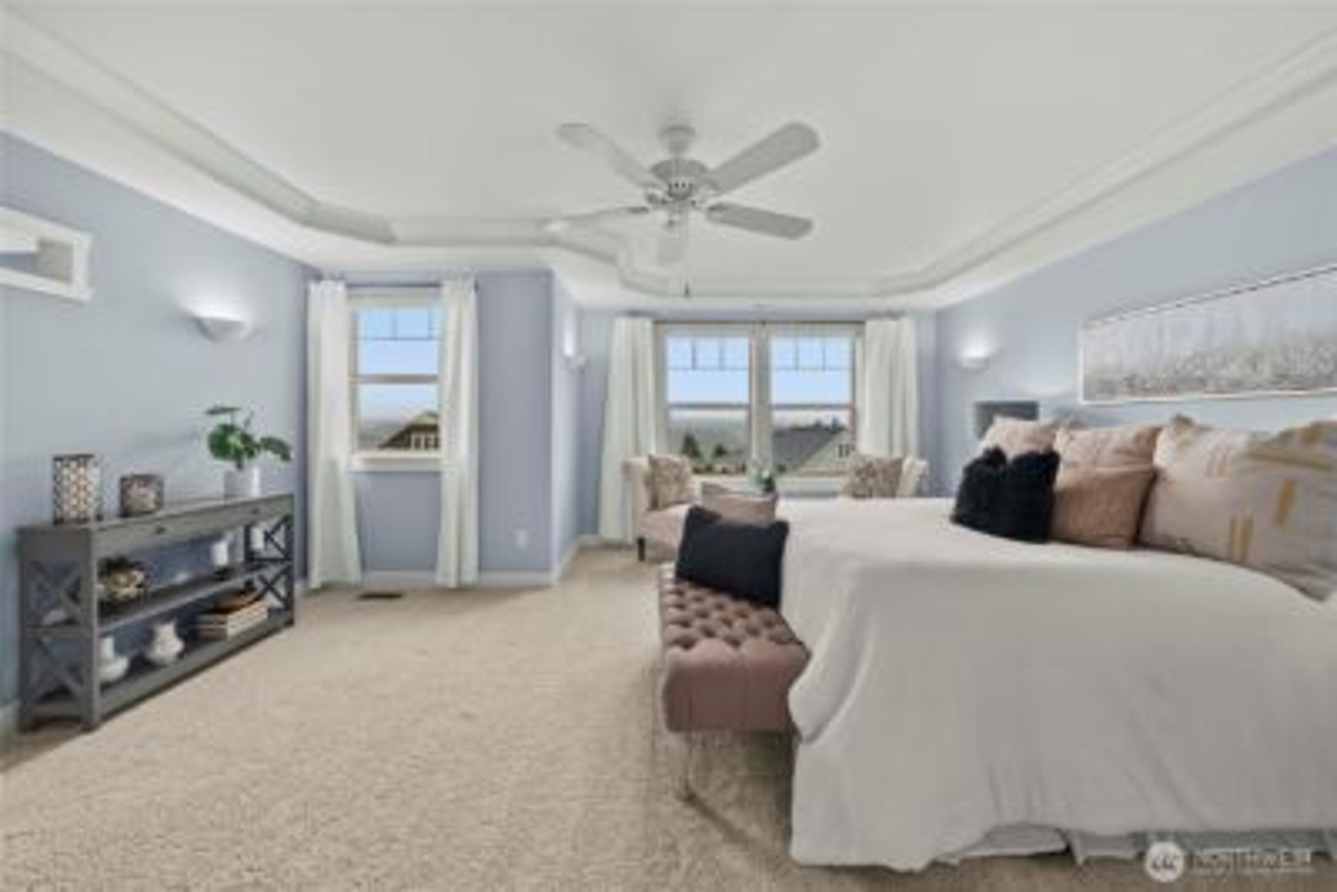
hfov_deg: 112.6
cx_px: 668
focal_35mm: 12
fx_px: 446
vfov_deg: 90.1
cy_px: 446
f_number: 7.1
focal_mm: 12
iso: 1000
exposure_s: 1/15
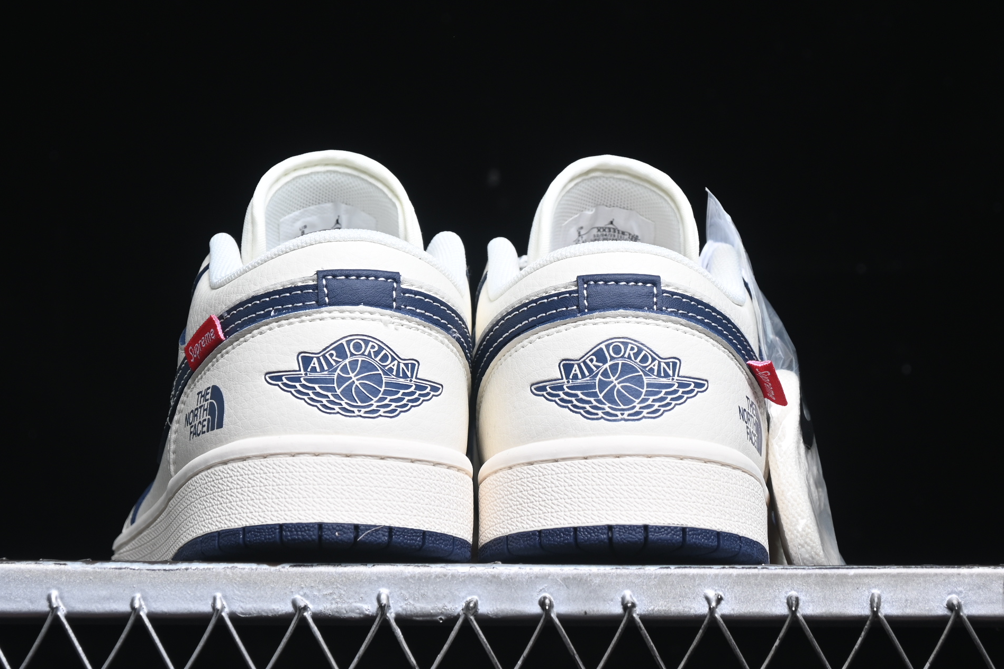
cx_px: 473
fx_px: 3067
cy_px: 259
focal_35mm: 110
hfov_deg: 18.6
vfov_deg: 12.4
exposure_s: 1/60
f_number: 6.3
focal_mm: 50
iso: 160
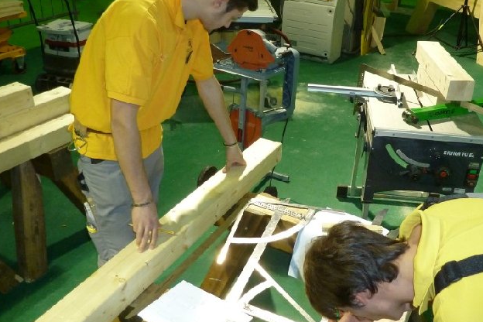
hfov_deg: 52.9
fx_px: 483
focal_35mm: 36
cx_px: 276
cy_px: 168
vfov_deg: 36.9
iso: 320
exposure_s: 1/60
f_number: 3.3
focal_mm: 4.3
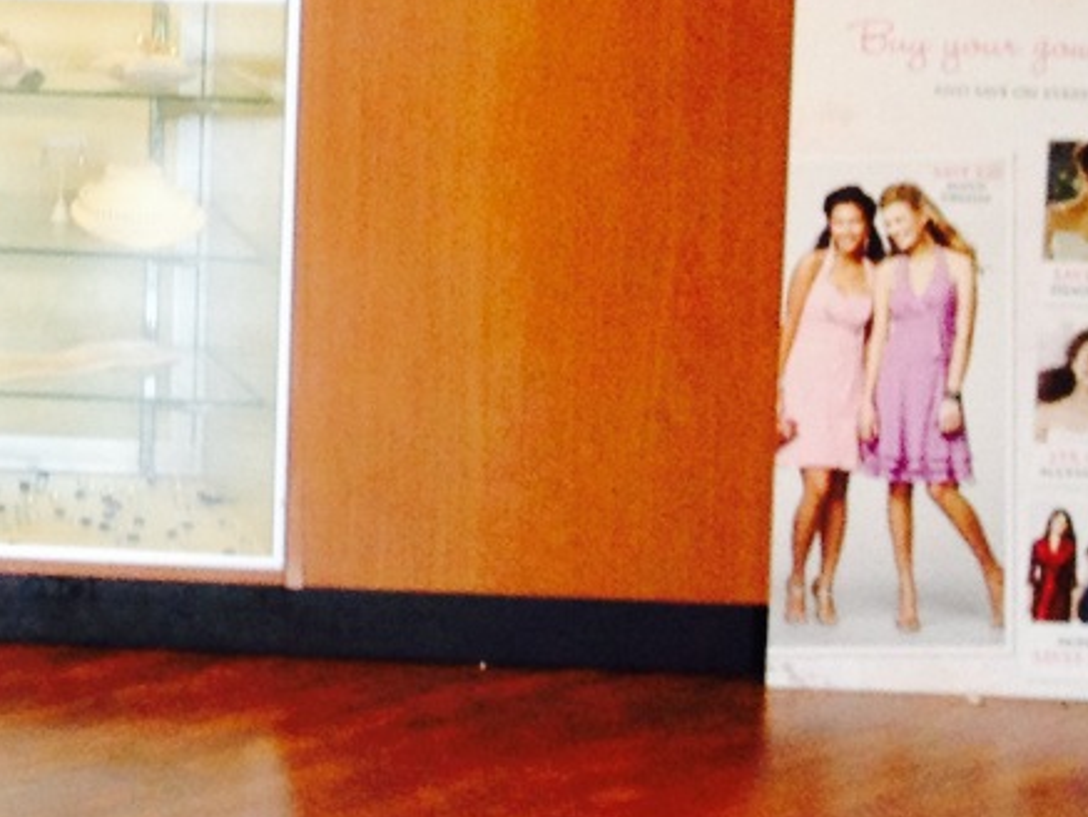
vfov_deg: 8.9
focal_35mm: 164
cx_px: -1098
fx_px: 5156
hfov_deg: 11.0
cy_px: -212
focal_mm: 4.28
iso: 64
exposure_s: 1/60
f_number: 2.4
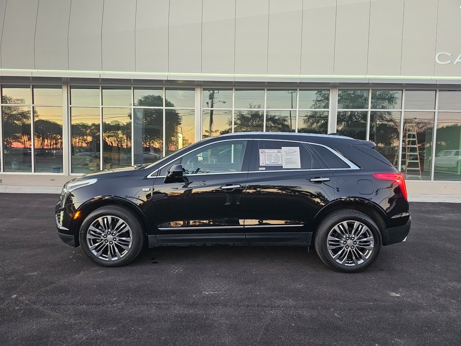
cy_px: 173
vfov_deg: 58.9
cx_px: 230
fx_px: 306
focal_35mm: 23
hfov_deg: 73.9
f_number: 1.7
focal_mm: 6.3
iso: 640
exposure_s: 1/240
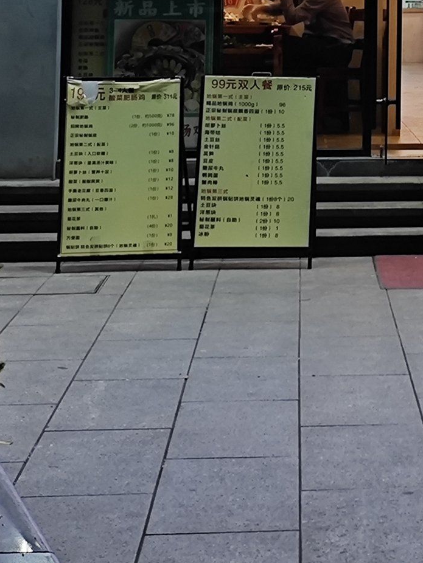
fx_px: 1873
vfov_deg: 16.5
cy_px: -98
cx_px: 573
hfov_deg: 12.4
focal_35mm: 115
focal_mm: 5.84
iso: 50
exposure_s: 1/103
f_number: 1.6
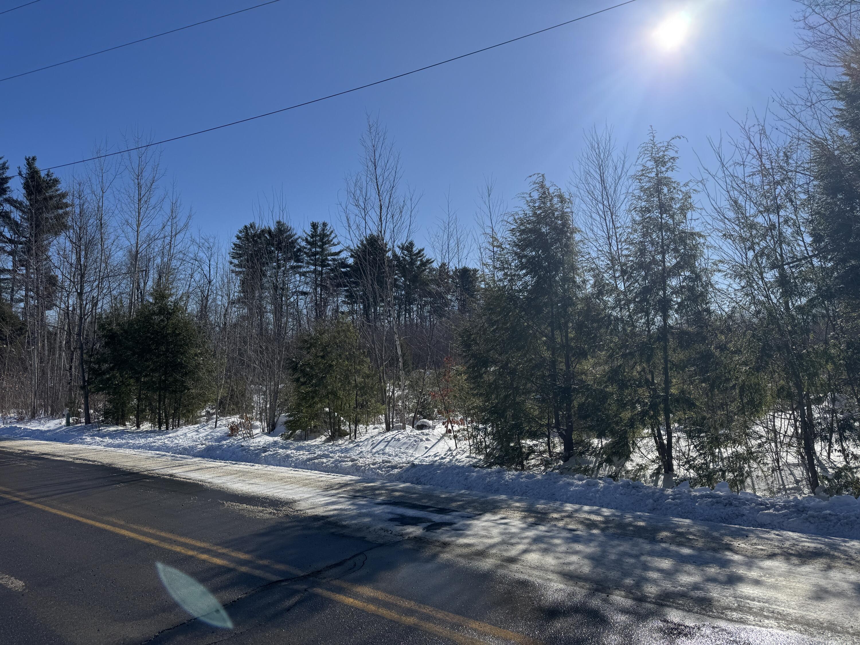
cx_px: 430
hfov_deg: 71.6
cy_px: 322
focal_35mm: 24
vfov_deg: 56.8
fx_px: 596
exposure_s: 1/9009
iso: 80
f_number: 1.78
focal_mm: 6.76
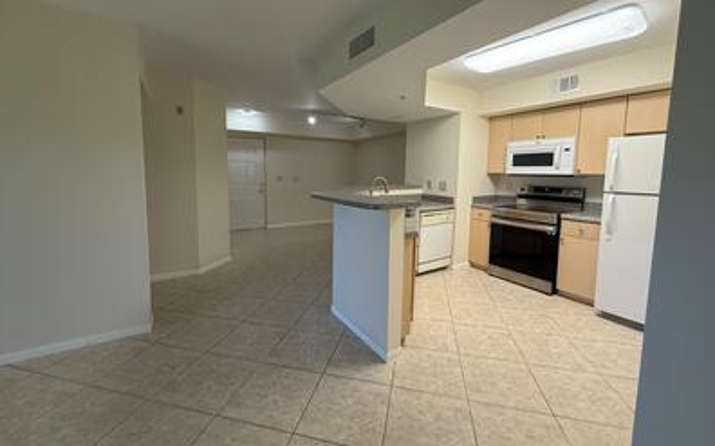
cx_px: 358
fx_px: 292
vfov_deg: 74.5
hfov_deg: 101.5
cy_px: 199
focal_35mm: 15
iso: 200
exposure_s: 1/120
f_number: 2.2
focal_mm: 2.22
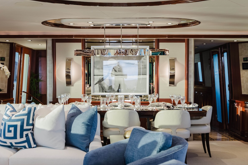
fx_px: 420
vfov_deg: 22.2
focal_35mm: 61
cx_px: 112
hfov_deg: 32.9
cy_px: 99
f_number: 4
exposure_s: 1/50
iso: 320
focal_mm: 35
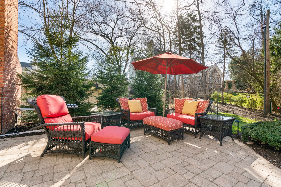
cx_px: 140
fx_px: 125
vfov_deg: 73.7
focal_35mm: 16
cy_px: 94
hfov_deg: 96.7
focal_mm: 16
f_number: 7.1
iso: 320
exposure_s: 1/250
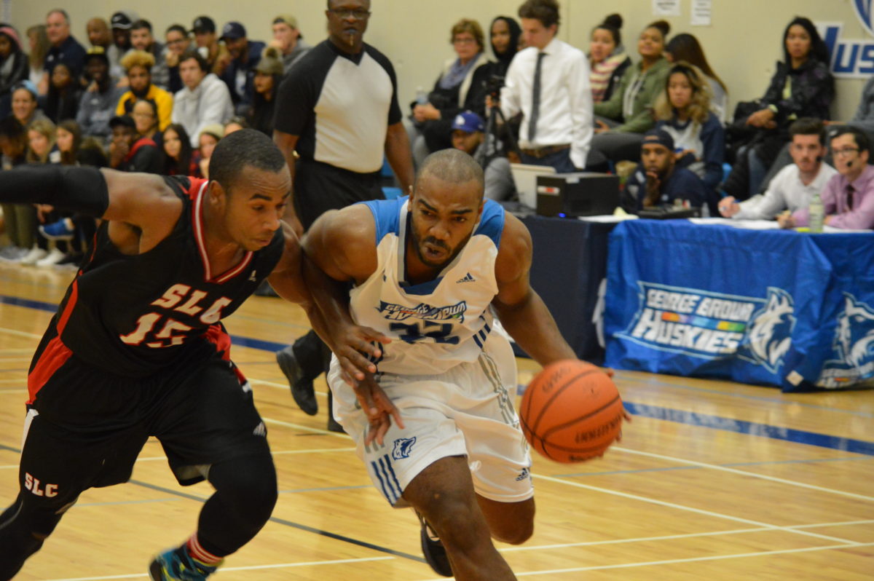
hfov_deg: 14.0
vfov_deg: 9.3
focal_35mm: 147
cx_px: 437
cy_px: 290
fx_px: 3566
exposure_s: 1/250
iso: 3200
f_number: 4.5
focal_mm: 98
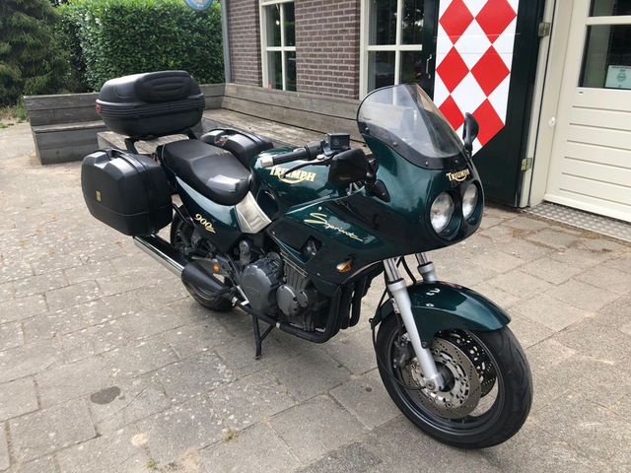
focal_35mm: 28
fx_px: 510
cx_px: 316
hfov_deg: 63.4
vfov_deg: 49.7
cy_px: 236
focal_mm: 3.99
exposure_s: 1/340
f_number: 1.8
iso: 20
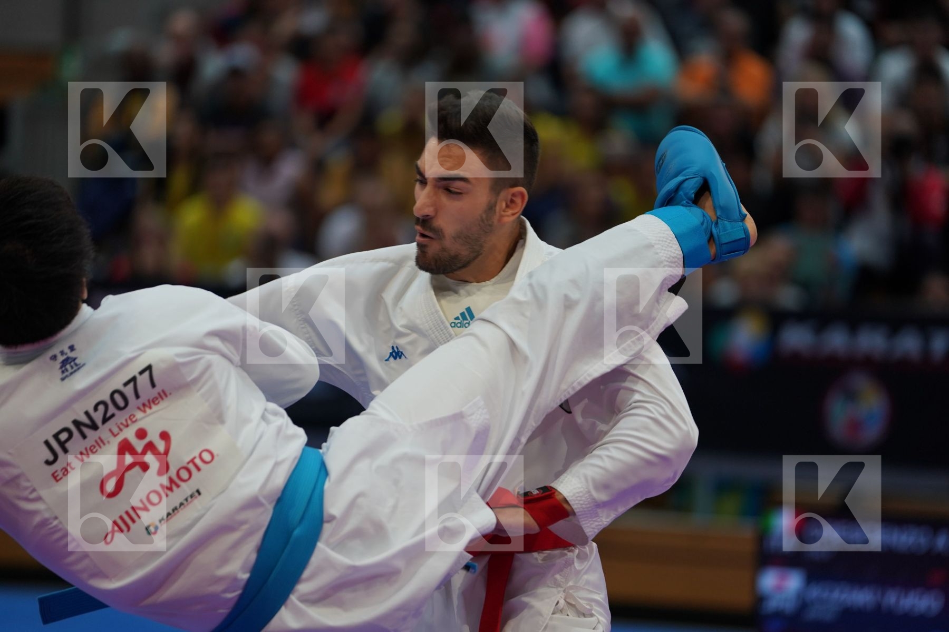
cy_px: 316
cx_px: 474
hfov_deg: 11.5
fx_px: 4692
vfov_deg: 7.7
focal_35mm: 178
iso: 800
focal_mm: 178
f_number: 2.8
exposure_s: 1/1000
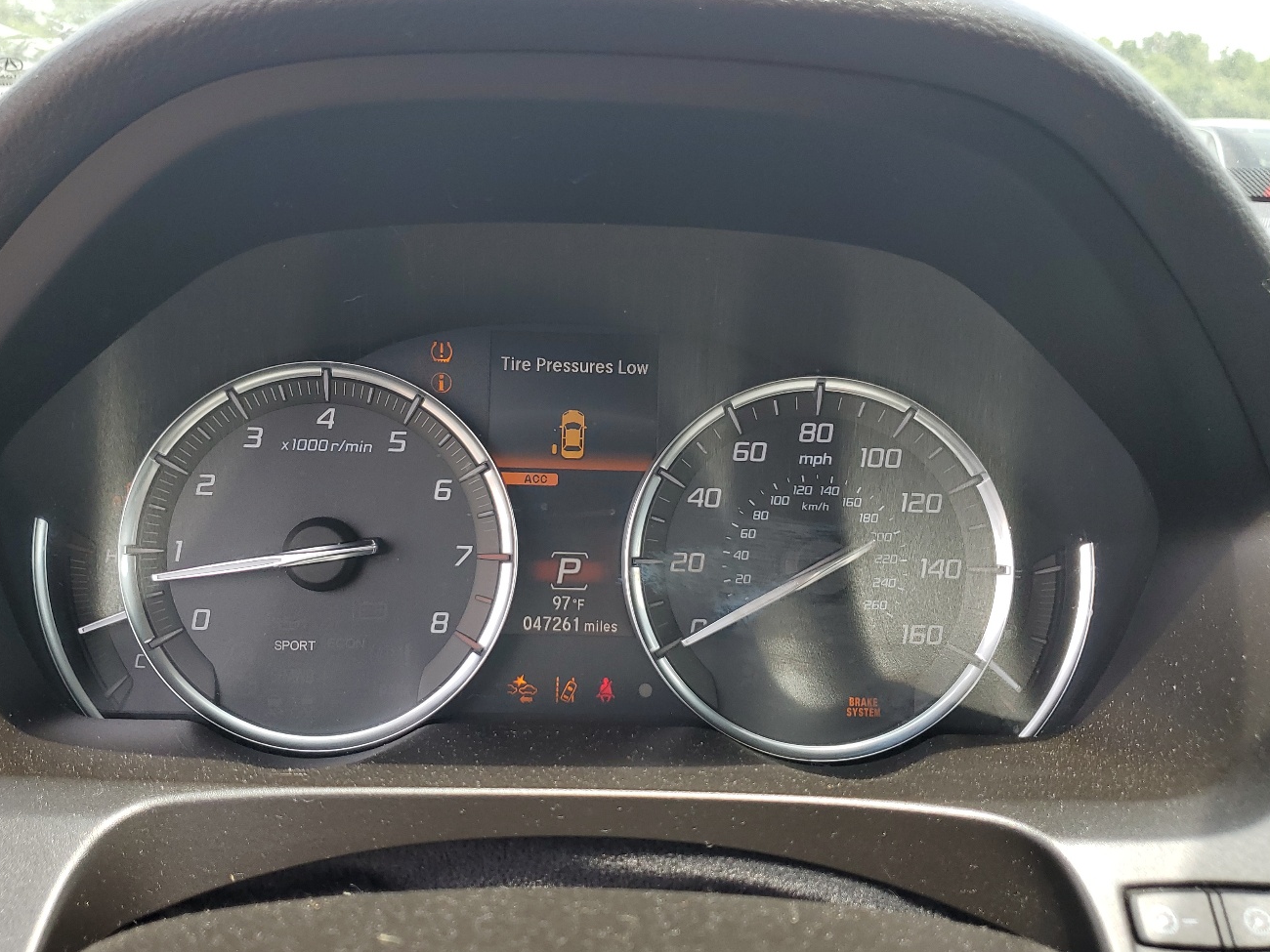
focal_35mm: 32
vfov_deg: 44.2
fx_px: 1174
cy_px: 496
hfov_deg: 56.7
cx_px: 575
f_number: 1.5
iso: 50
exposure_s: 1/345
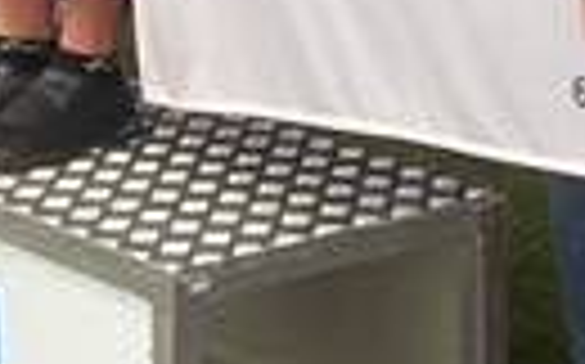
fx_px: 2915
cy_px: -398
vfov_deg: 6.9
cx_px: 36
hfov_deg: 11.4
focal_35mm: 183
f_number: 2.9
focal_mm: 5.7
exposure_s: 1/160
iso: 80
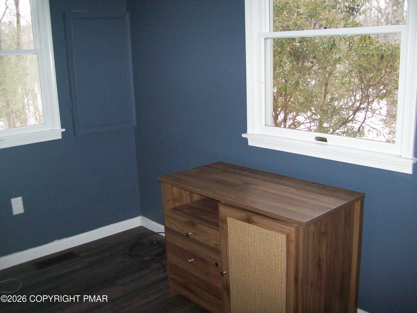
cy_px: 156
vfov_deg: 39.7
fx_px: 434
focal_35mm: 36
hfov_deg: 51.4
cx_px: 208
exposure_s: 1/64
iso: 200
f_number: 2.7
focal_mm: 6
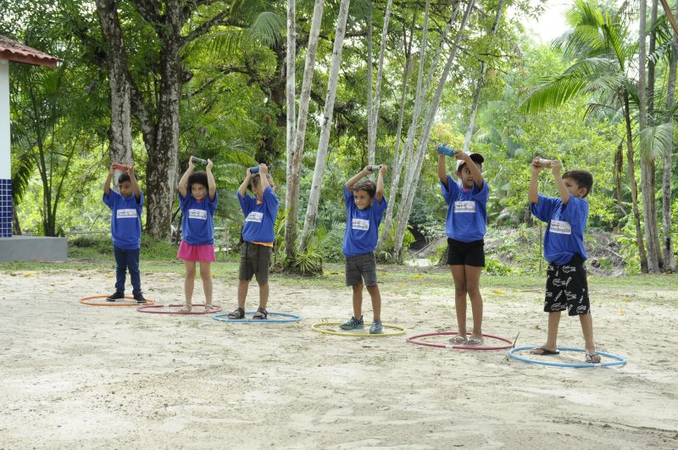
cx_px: 339
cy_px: 225
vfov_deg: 25.7
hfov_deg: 37.9
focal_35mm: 52
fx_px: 987
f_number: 8
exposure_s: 1/250
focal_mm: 35
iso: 640
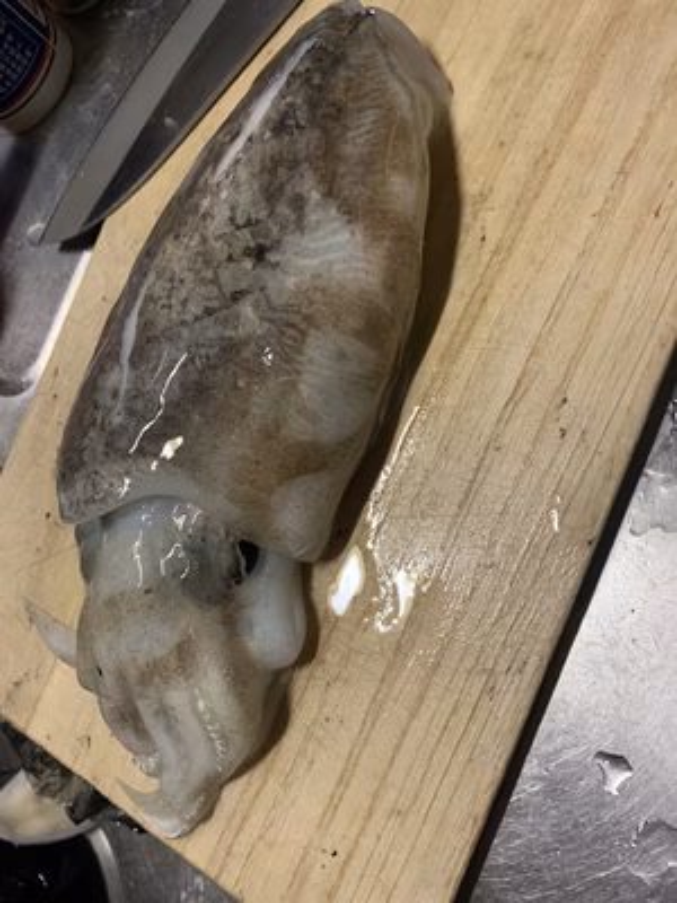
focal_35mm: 26
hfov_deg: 53.1
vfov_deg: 67.3
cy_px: 452
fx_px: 678
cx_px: 338
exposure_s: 1/50
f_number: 1.8
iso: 250
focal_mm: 4.25
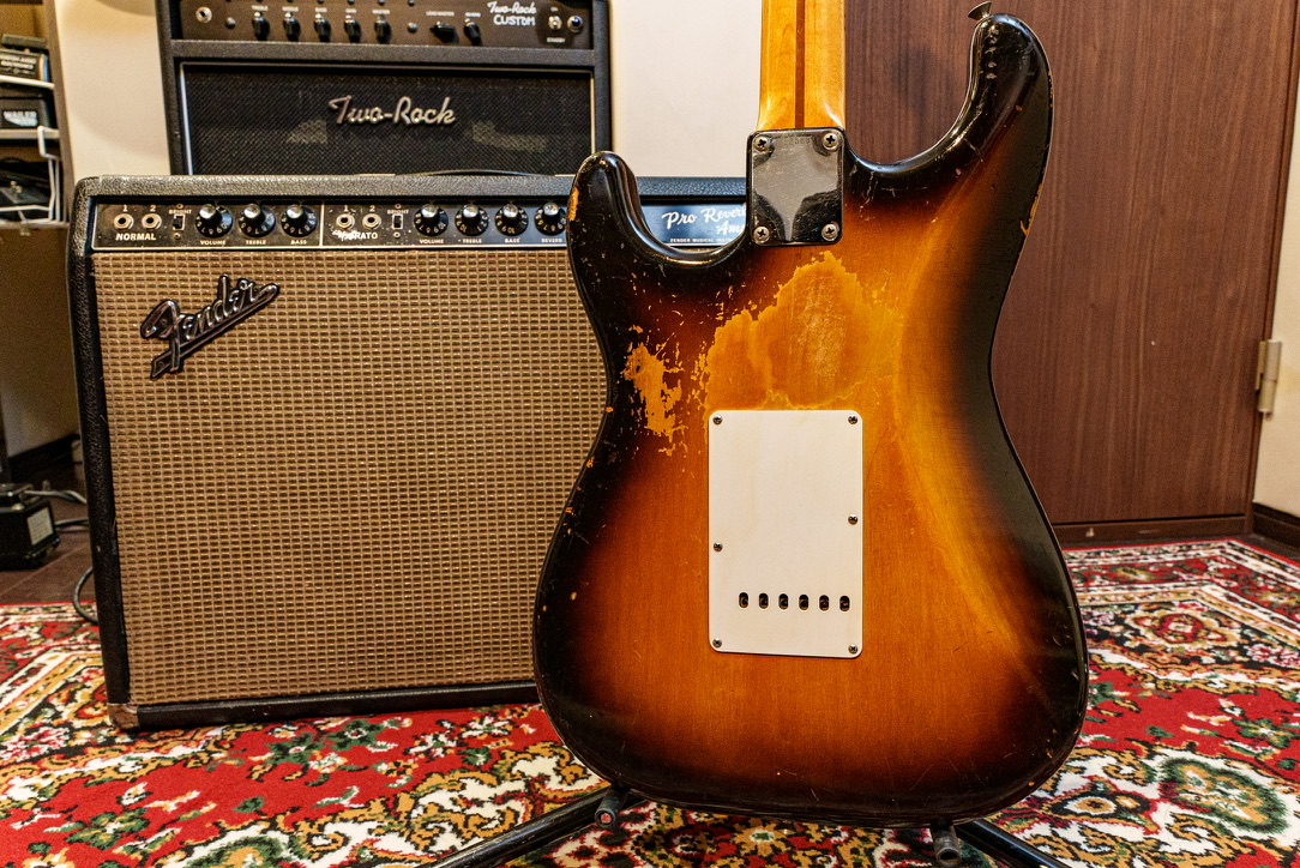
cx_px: 650
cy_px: 434
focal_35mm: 24
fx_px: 867
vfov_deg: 53.2
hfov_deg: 73.7
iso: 6400
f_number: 8
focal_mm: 24
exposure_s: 1/30
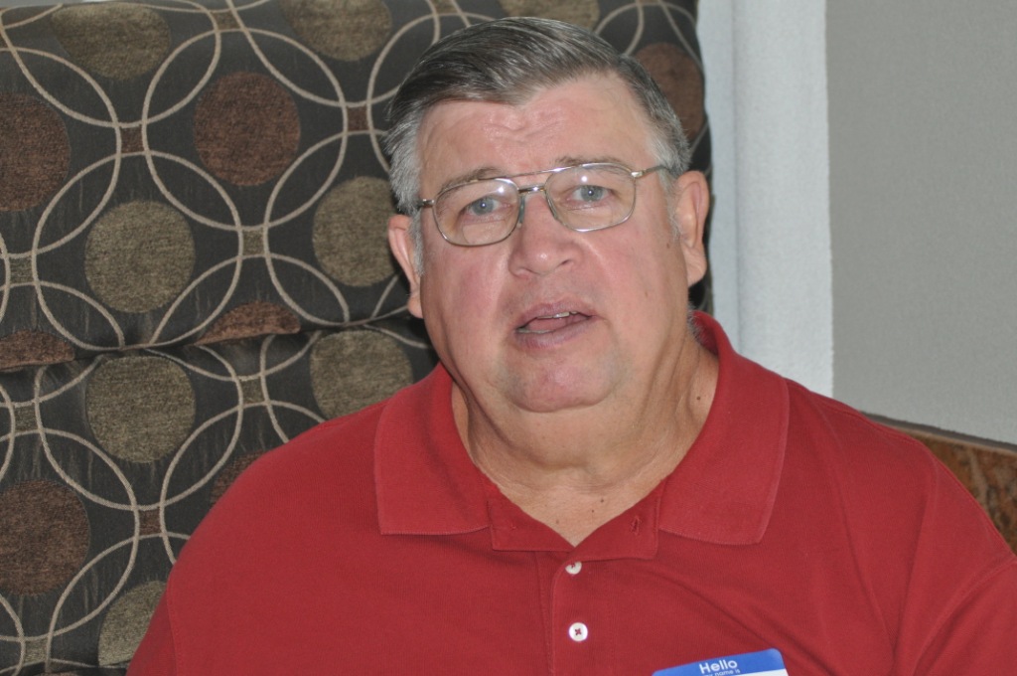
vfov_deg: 11.4
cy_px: 338
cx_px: 508
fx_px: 3386
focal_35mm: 120
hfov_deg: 17.1
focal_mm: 80
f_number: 5.6
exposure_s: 1/60
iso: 800
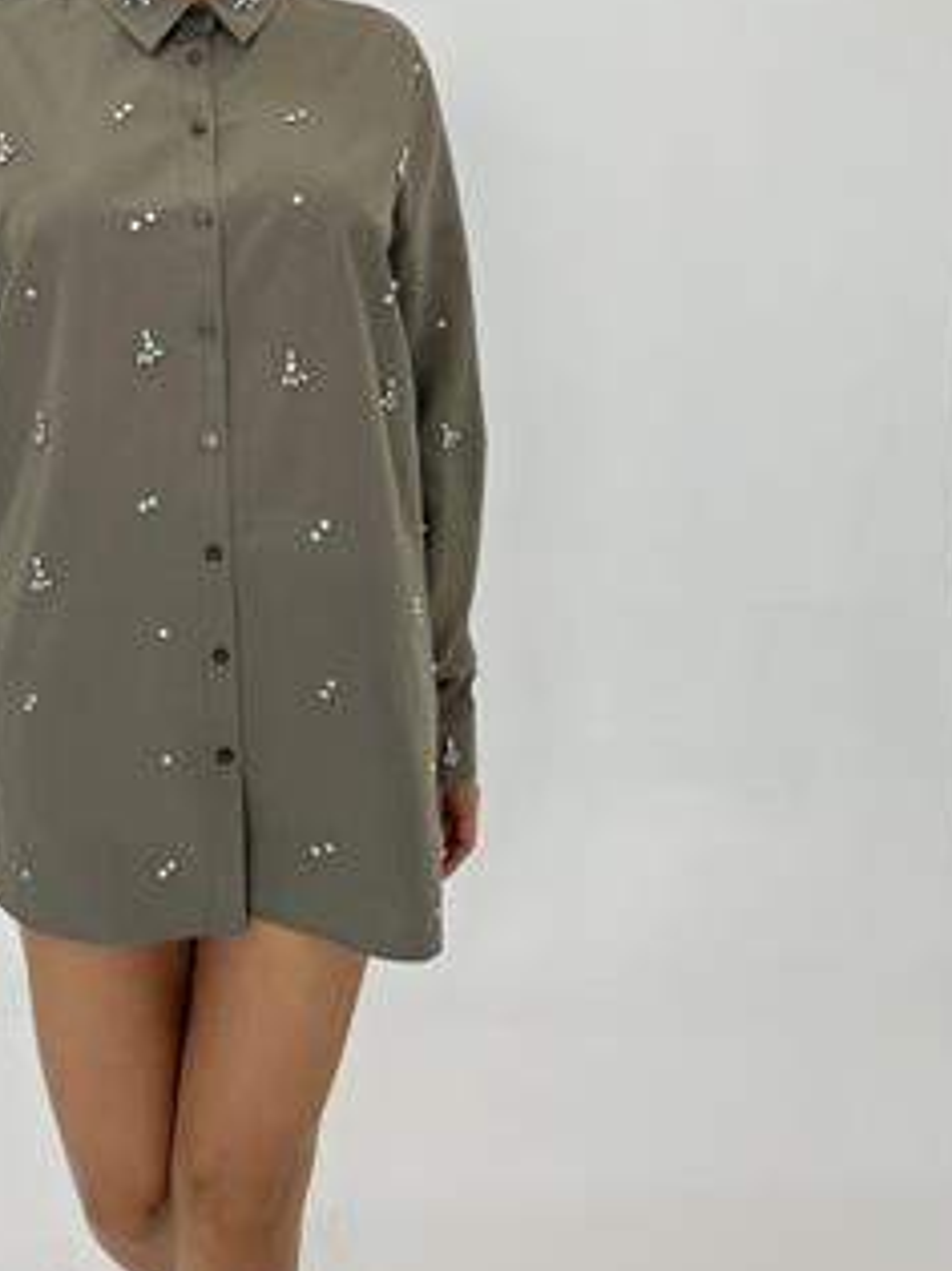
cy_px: 272
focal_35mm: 44
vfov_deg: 41.3
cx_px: 198
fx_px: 1615
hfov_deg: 32.0
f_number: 1.5
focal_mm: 5.7
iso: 40
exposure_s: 1/176
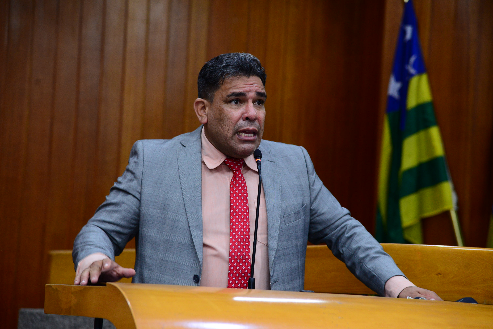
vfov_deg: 11.4
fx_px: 1644
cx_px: 246
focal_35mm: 120
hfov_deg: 17.1
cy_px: 164
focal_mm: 120
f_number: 4.5
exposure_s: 1/60
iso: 1600
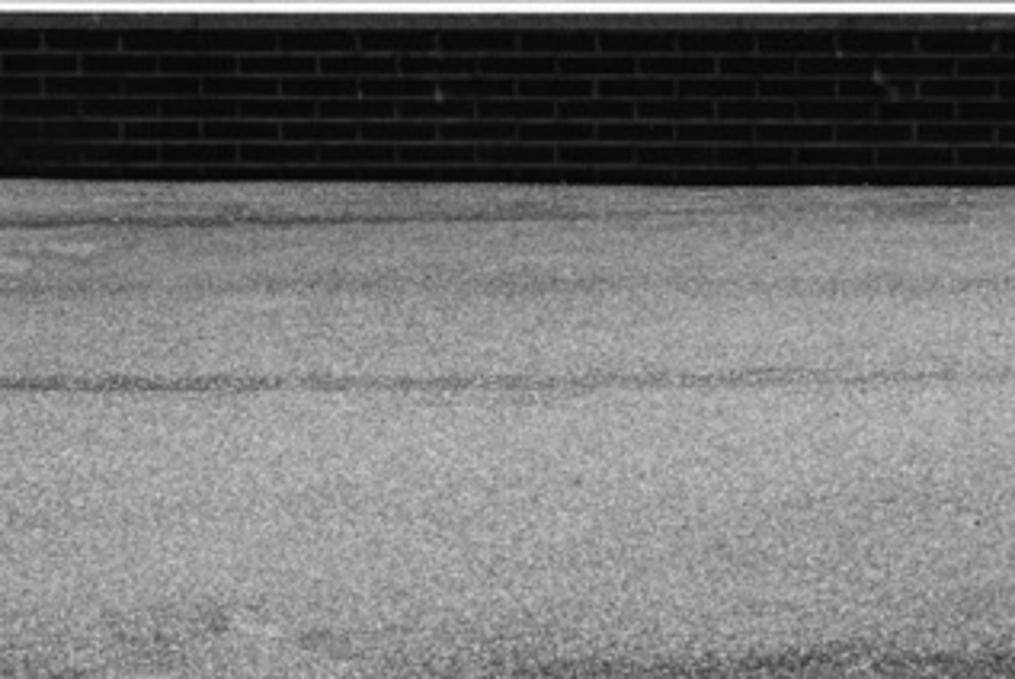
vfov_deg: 13.1
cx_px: 1332
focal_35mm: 104
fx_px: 2935
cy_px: 43
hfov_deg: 18.2
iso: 160
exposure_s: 1/400
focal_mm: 22.3
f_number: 8
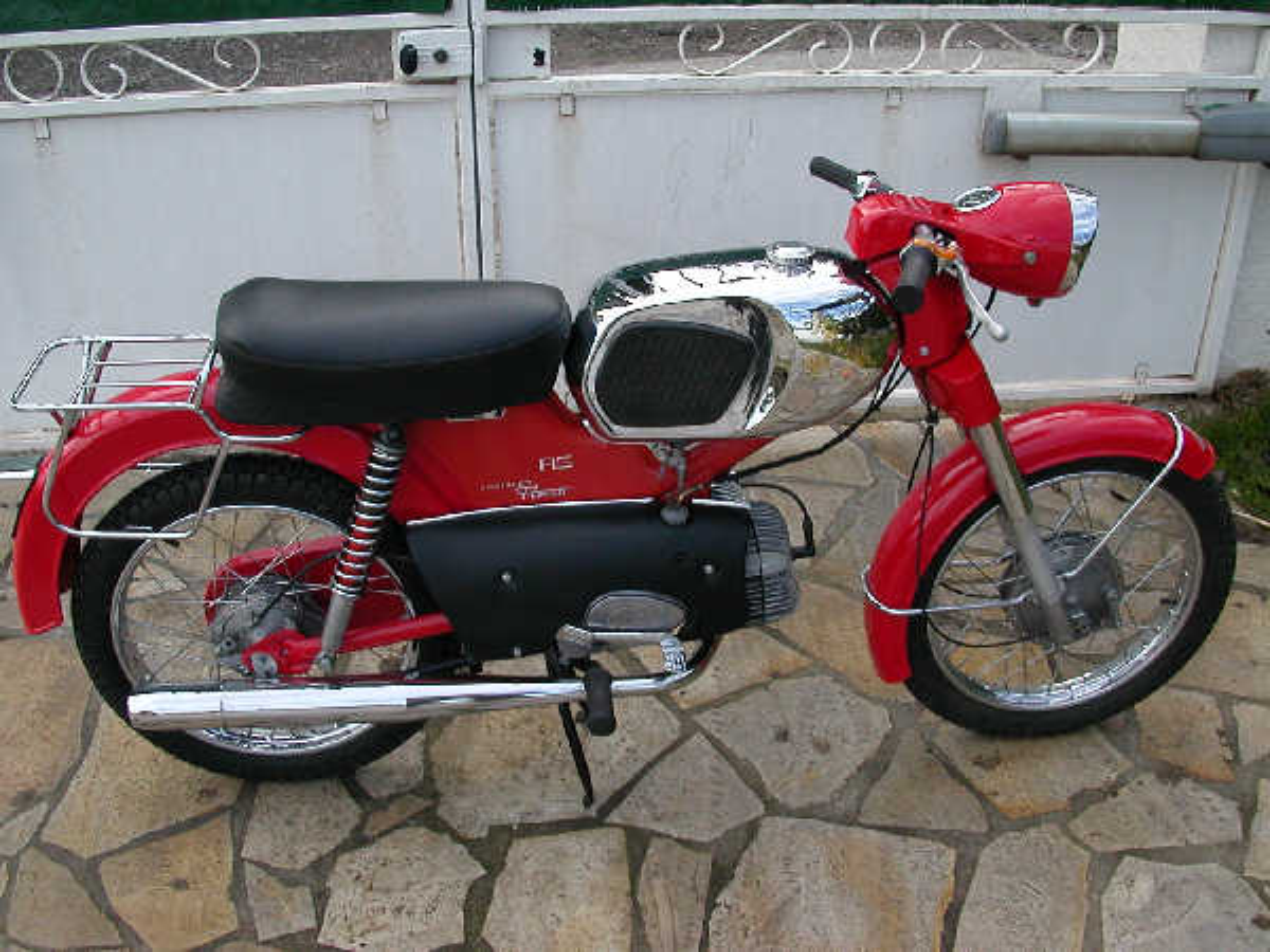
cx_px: 635
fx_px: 1357
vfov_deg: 38.7
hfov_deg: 50.1
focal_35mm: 37
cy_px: 476
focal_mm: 5.6
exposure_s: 1/177
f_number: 4.5
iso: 100
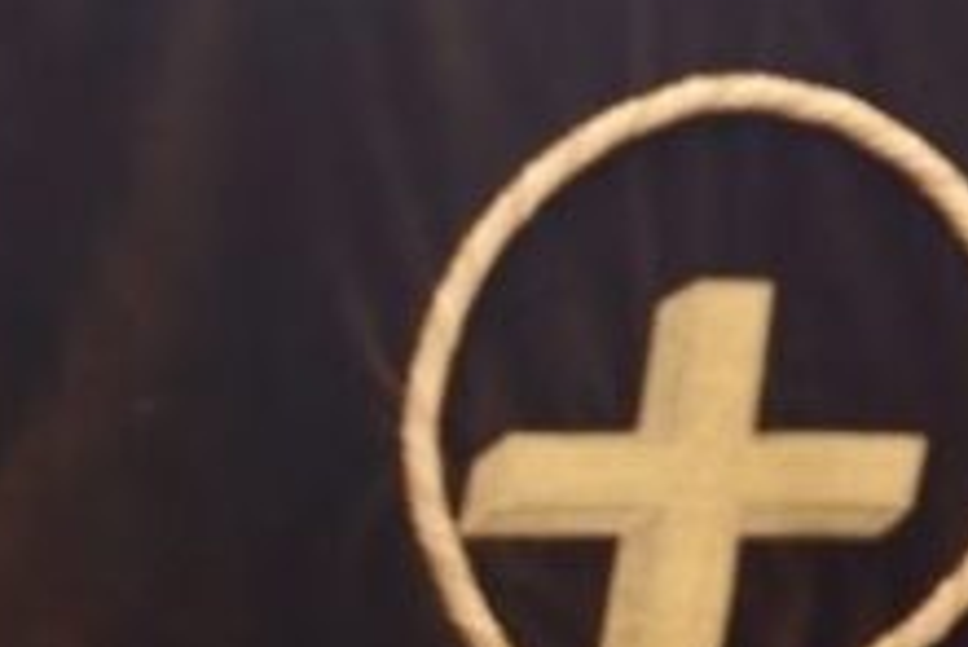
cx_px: -1043
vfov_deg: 3.9
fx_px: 9525
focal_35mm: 354
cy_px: 984
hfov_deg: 5.7
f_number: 6.3
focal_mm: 51
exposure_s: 1/320
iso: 640
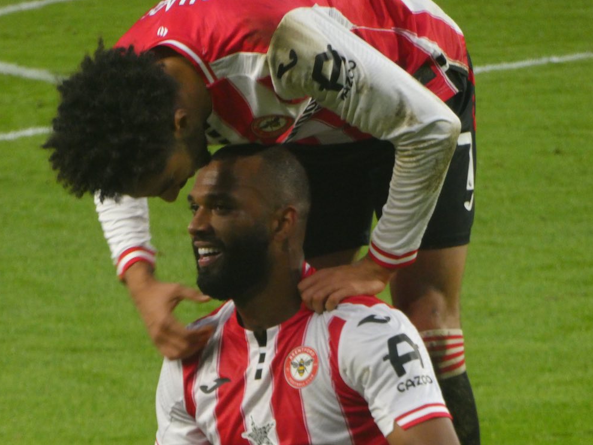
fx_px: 12473
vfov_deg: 2.0
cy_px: 221
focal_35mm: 728
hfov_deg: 2.7
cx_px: 297
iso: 800
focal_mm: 129
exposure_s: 1/125
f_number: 6.4
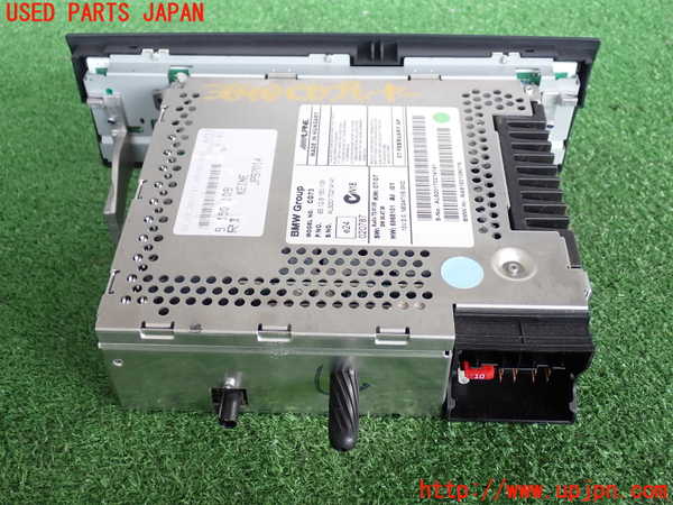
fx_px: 797
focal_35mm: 41
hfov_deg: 45.8
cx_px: 336
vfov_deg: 35.1
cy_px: 252
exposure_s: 1/80
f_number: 2.8
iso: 200
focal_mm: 7.31
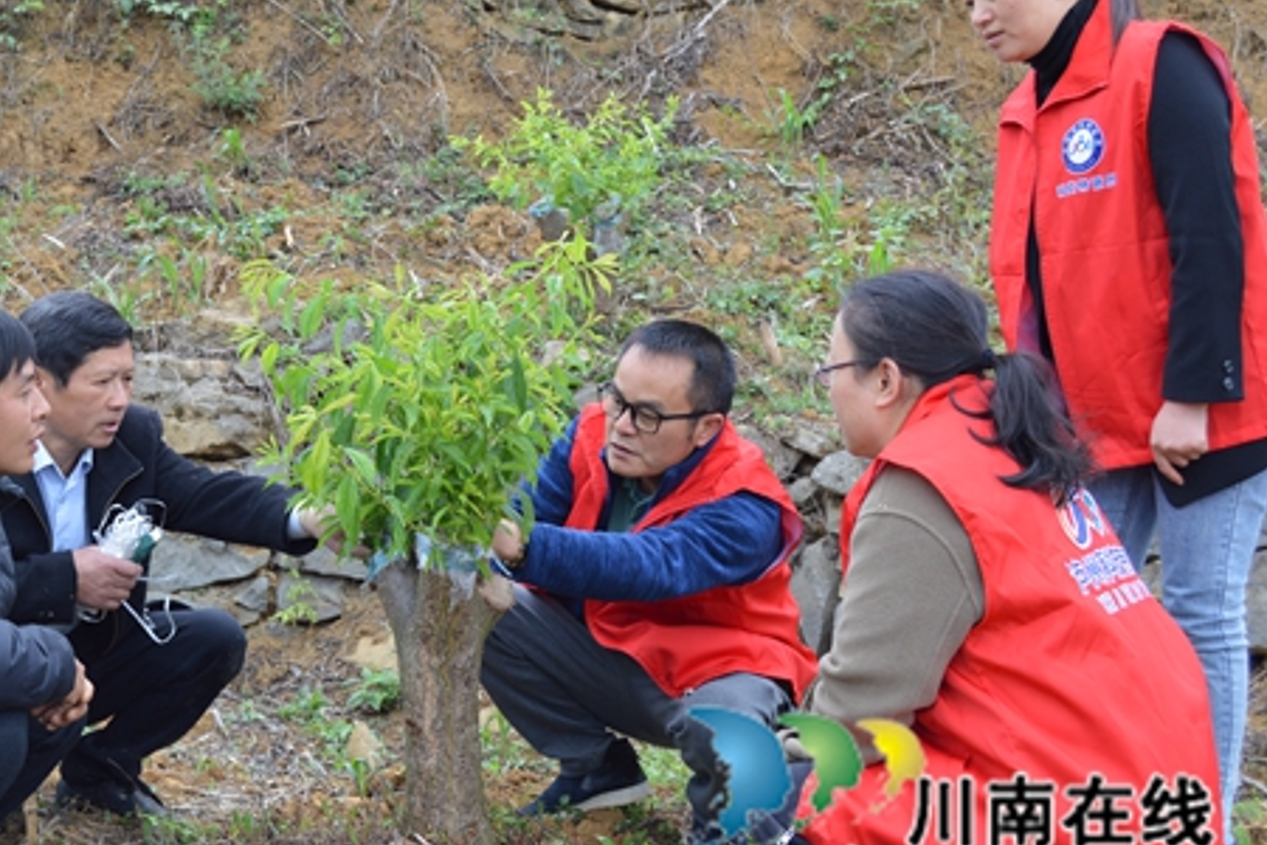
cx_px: 408
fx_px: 2252
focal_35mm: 64
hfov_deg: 31.1
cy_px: 349
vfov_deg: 21.2
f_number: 5.6
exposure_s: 1/125
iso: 320
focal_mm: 30
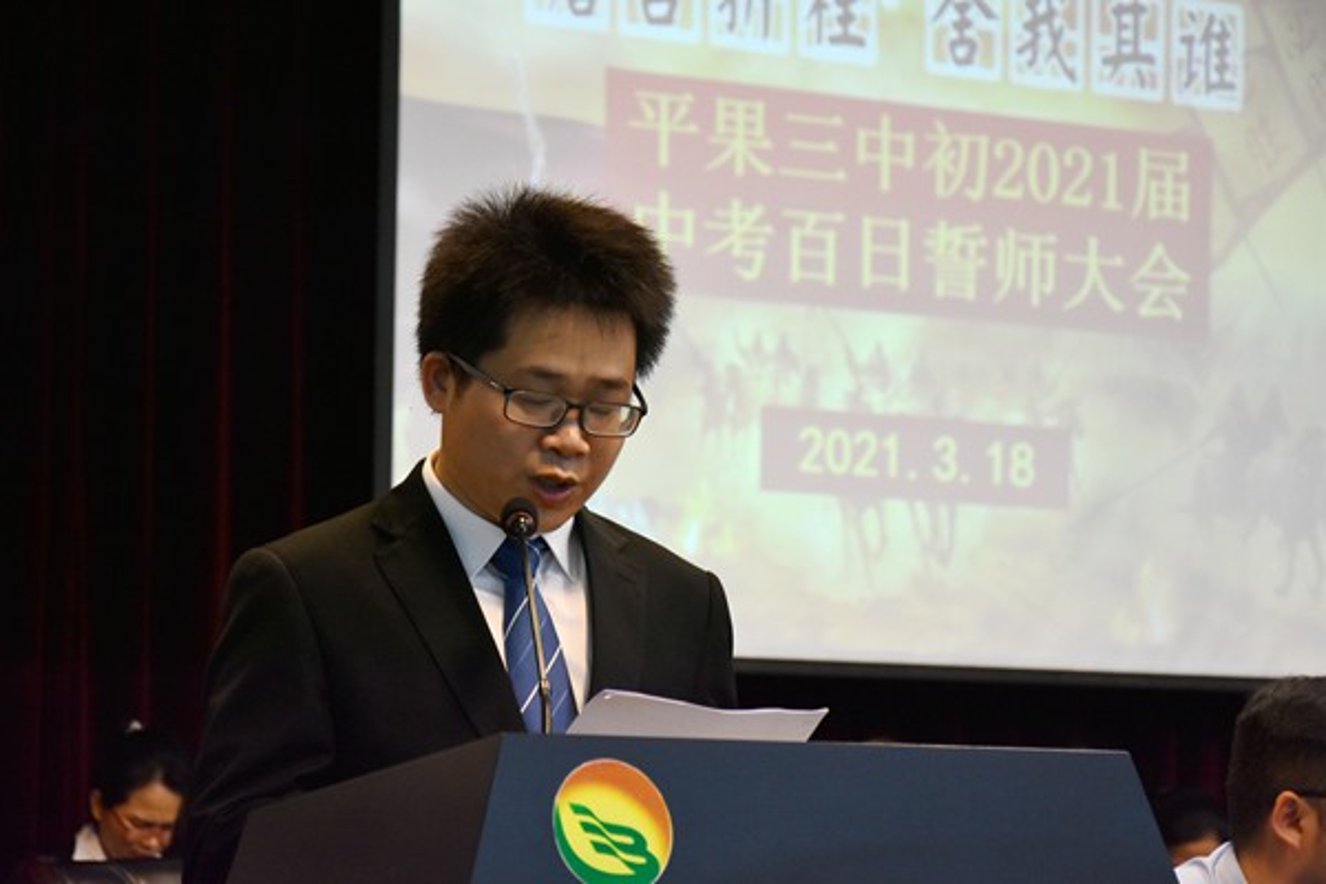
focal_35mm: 112
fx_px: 4143
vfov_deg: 12.2
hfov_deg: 18.2
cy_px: 442
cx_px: 663
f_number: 5.3
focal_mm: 75
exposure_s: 1/125
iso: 1250
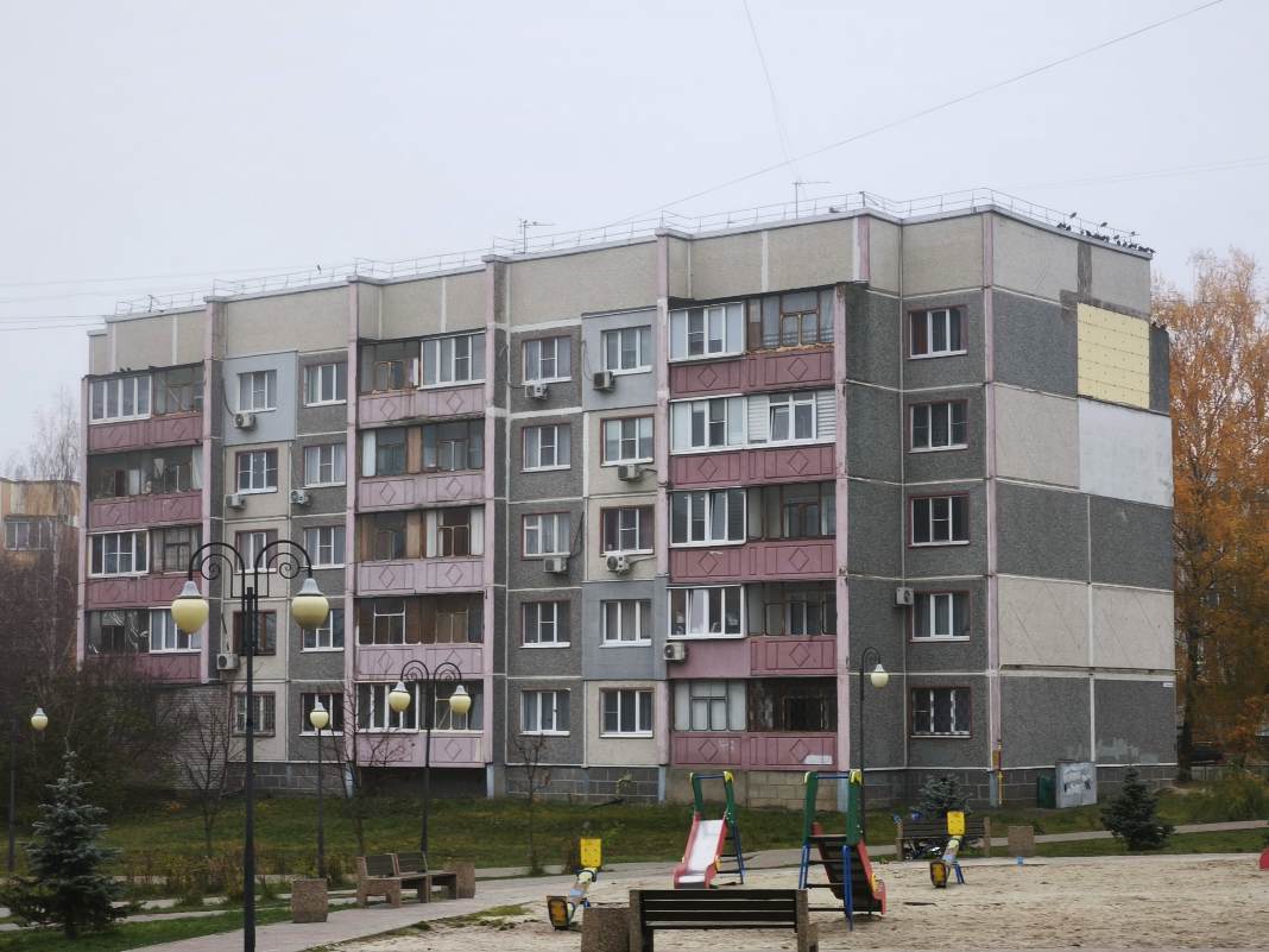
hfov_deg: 38.2
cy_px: 476
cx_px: 634
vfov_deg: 29.1
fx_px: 1833
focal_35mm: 50
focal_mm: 7.1
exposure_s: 1/100
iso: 80
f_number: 1.9
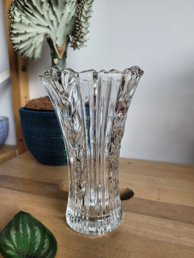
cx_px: 97
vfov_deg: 67.3
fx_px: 194
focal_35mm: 26
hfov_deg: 53.1
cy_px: 129
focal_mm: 5.4
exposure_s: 1/100
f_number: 1.8
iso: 50
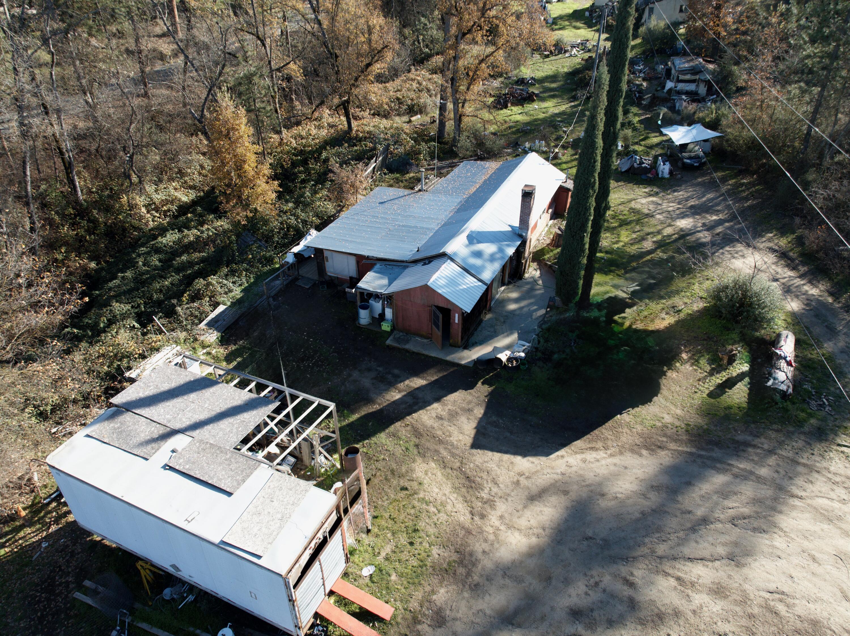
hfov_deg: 71.6
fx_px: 589
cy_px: 318
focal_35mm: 24
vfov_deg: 56.8
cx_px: 425
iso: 170
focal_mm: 12.29
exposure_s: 1/800
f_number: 2.8
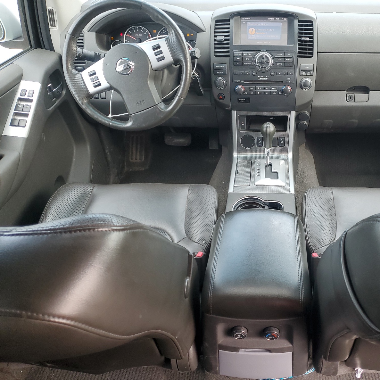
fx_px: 385
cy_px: 189
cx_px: 255
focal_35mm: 31
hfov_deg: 51.5
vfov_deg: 52.5
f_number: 1.5
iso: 64
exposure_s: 1/120
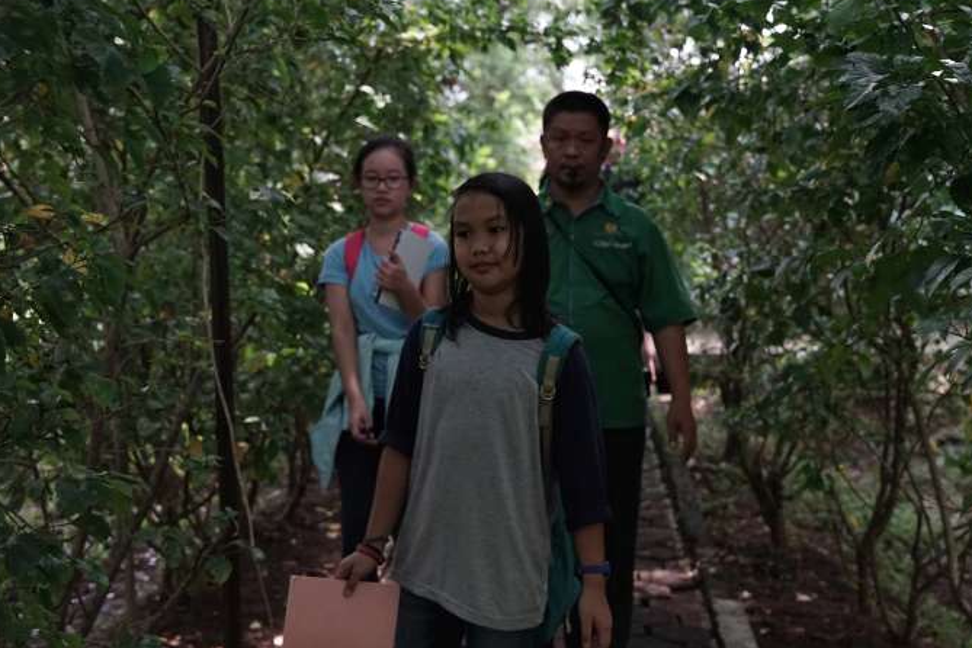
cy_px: 364
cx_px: 504
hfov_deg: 36.2
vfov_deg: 24.6
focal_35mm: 55
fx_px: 1485
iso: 3200
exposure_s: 1/200
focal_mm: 46
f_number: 4
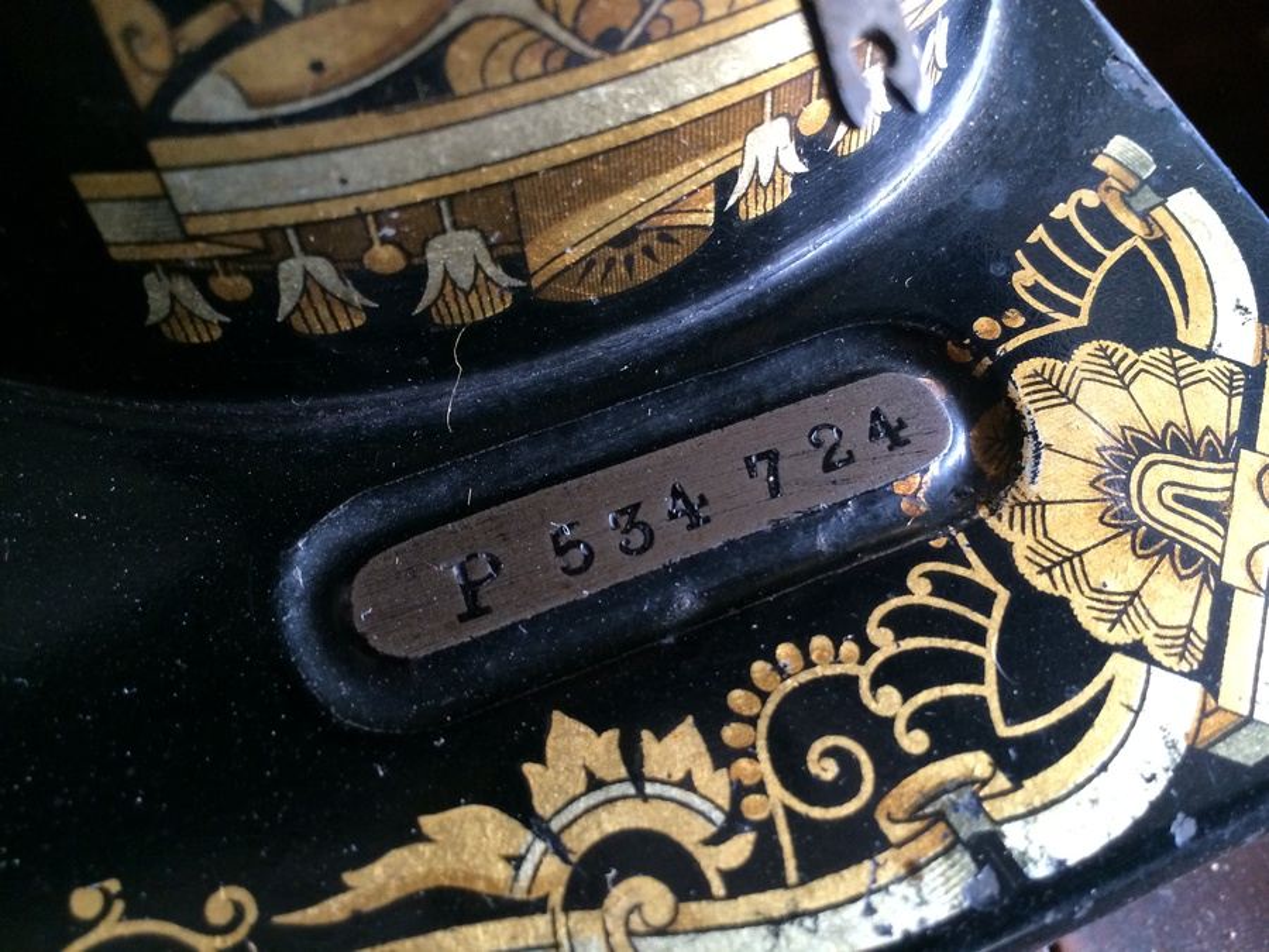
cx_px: 634
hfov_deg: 60.0
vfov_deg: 46.8
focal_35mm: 30
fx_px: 1100
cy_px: 476
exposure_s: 1/30
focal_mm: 4.12
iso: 250
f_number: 2.2
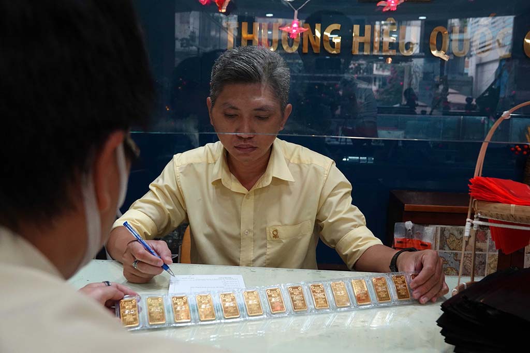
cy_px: 176
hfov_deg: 49.5
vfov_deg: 34.2
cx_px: 265
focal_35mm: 39
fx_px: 574
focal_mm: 14.16
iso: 800
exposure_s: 1/200
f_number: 3.2
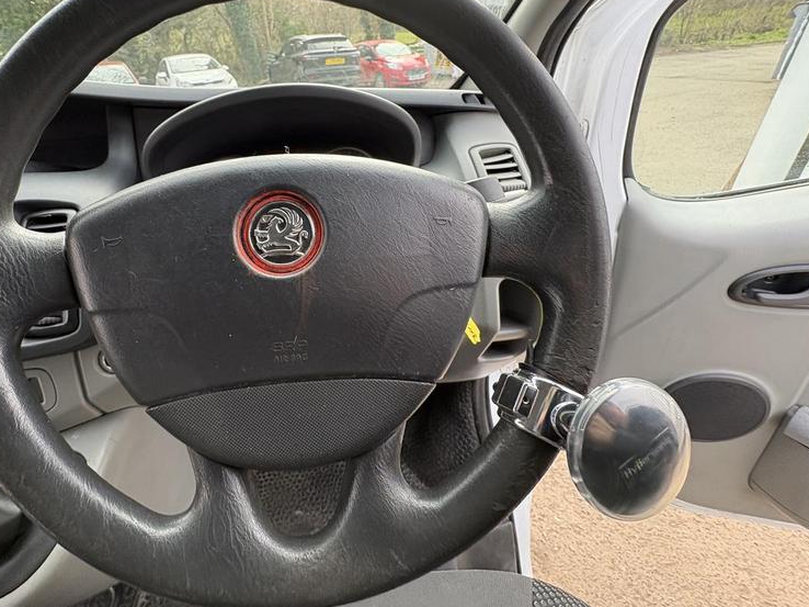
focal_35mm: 17
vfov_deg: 74.2
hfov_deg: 89.9
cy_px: 255
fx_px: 397
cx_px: 326
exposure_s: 1/141
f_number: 2.2
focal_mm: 2.22
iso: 100
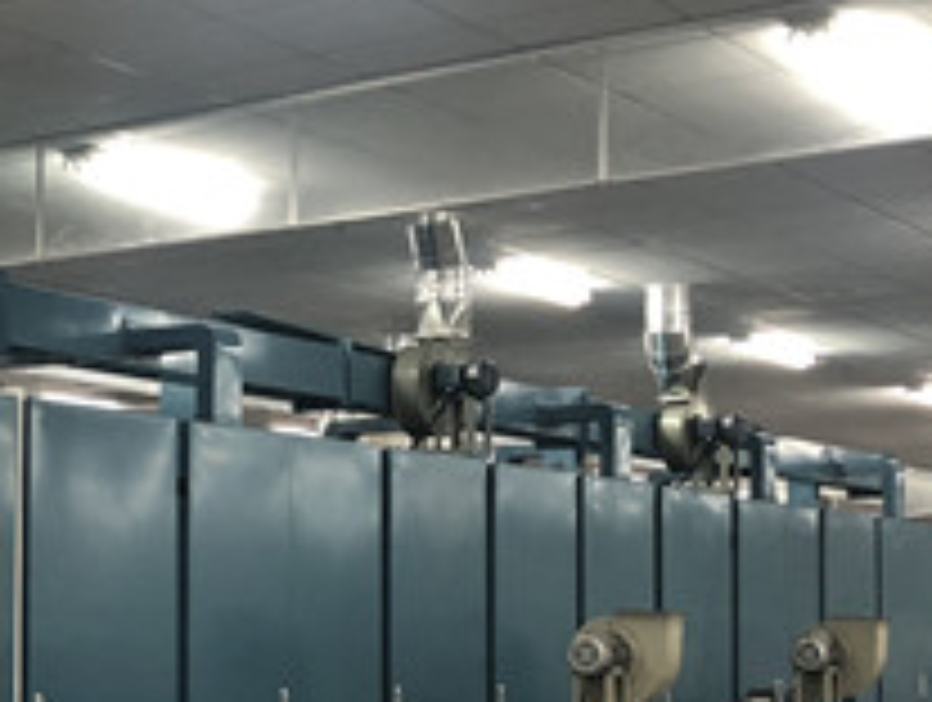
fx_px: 2185
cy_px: 590
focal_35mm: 81
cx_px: -63
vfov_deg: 18.1
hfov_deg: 22.8
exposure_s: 1/33
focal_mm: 4
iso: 32
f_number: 1.8
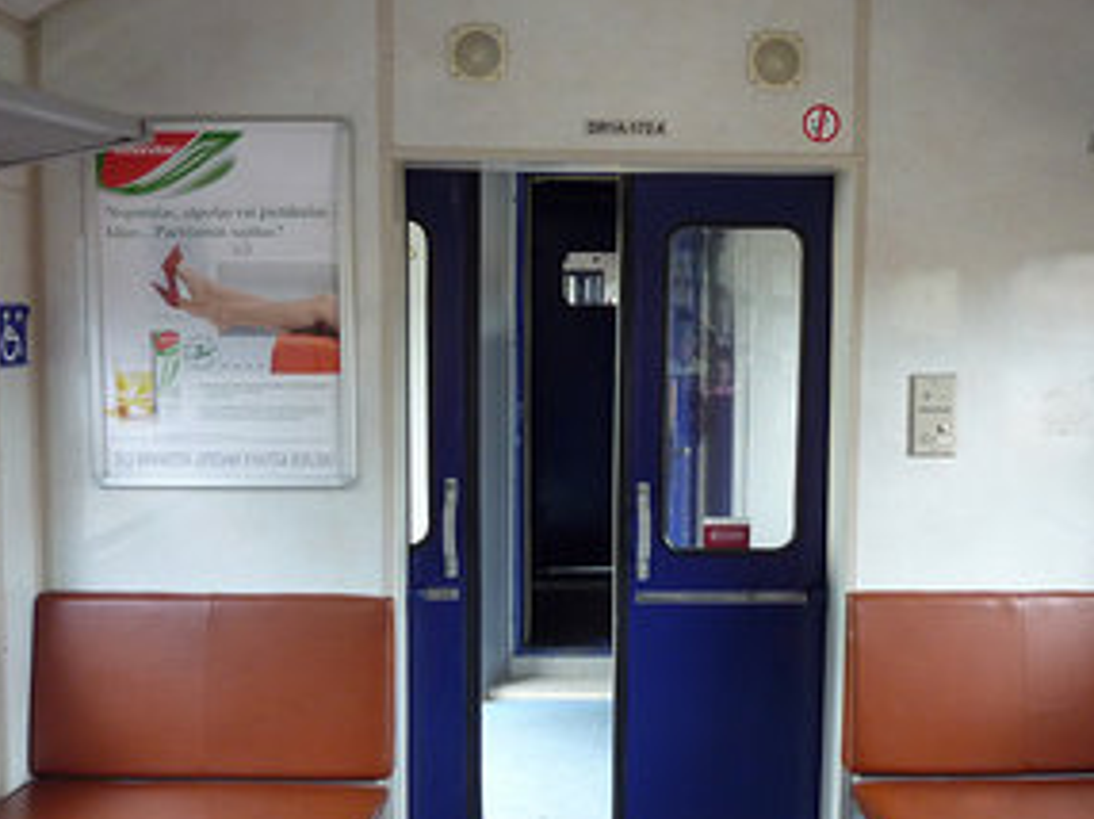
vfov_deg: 40.6
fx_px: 1105
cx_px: 620
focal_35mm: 35
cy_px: 379
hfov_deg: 52.5
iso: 250
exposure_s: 1/30
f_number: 3.3
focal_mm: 4.1
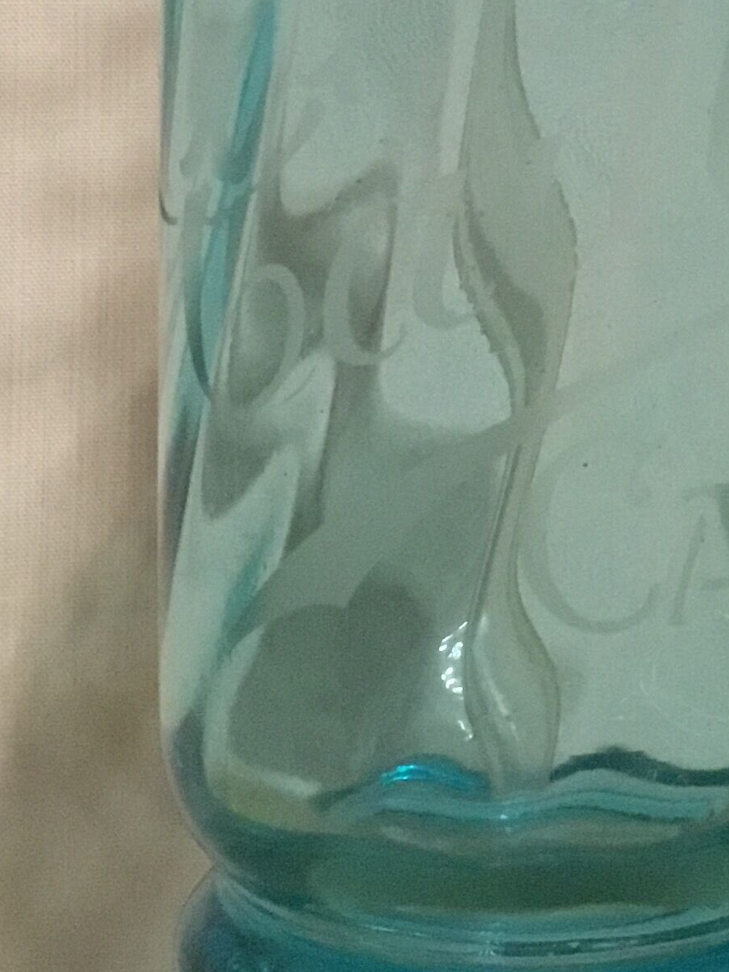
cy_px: -71
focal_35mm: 85
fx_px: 2386
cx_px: 577
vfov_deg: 21.9
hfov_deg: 17.2
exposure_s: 1/17
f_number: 2.4
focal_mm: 3.3
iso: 250
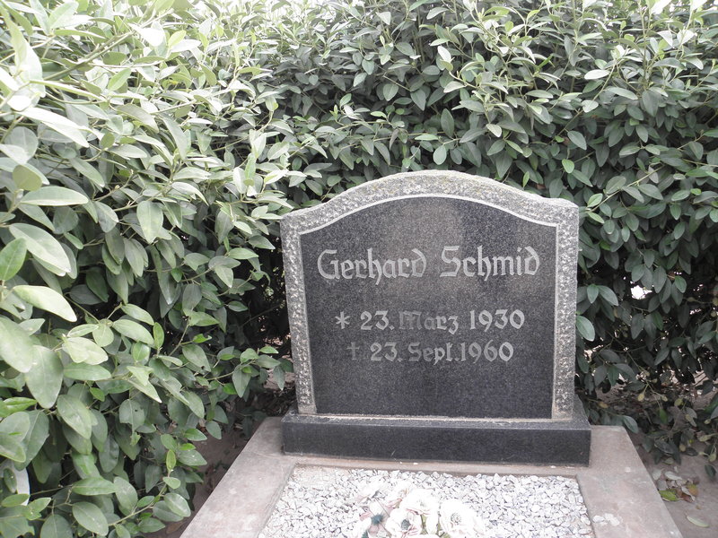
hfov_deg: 67.3
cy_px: 269
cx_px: 359
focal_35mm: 26
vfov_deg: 53.1
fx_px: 539
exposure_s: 1/60
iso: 64
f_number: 3.2
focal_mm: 4.6
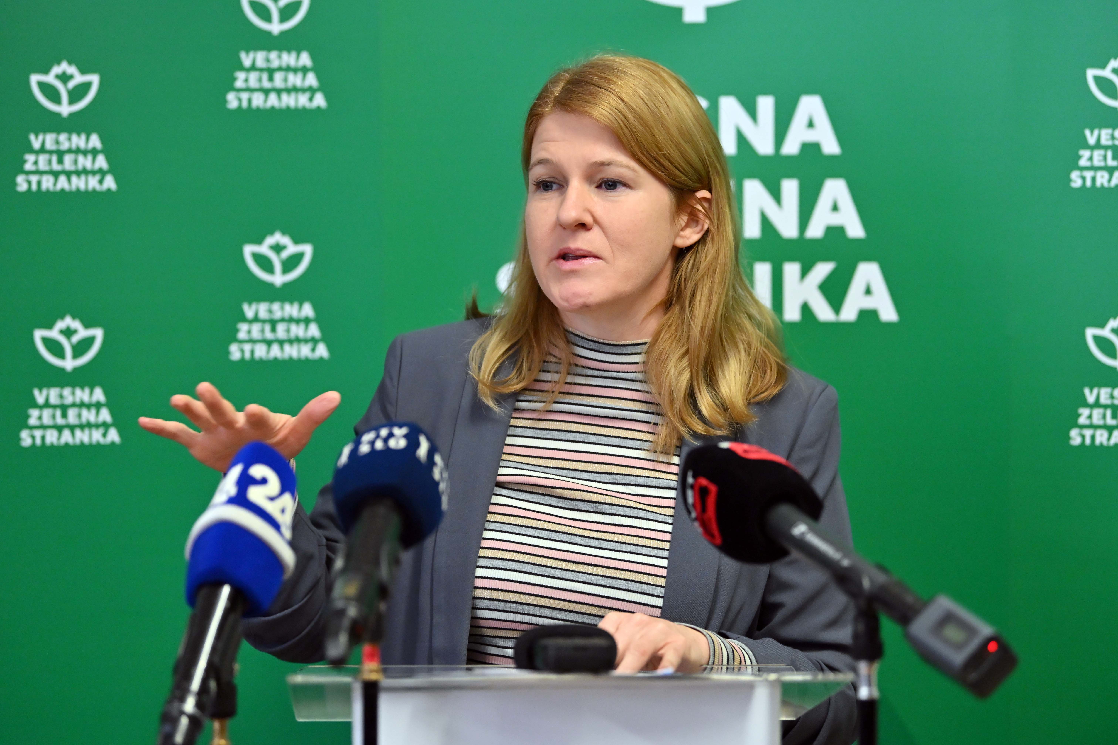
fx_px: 3167
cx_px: 559
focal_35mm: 102
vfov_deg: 13.4
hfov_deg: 20.0
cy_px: 372
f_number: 2.8
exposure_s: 1/500
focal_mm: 102
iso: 4000
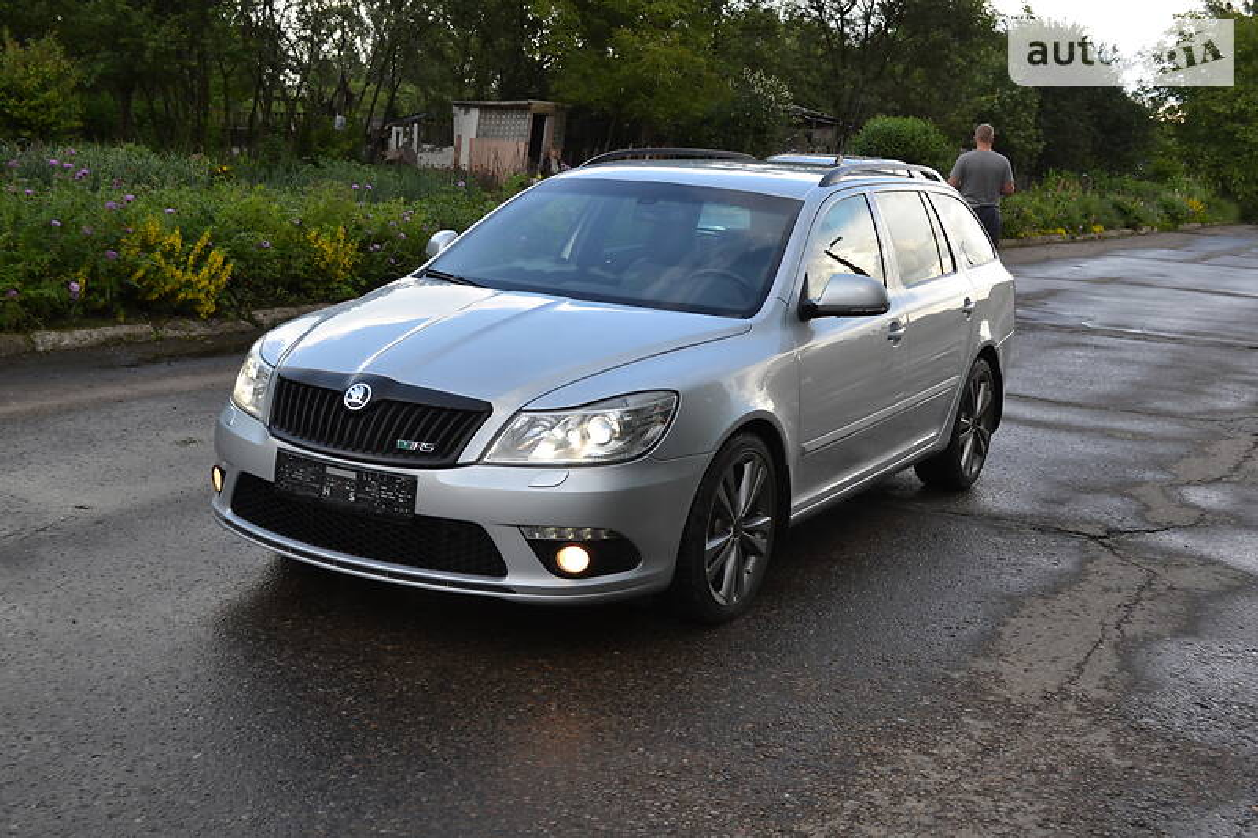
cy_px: 419
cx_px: 629
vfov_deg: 31.9
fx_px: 1467
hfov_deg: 46.4
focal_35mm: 42
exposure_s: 1/125
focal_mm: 28
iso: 180
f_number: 5.6
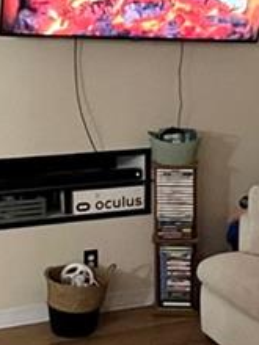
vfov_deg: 27.3
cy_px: 138
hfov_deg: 20.7
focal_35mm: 71
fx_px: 708
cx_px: 88
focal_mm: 1.57
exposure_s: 1/40
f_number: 1.8
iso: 1000
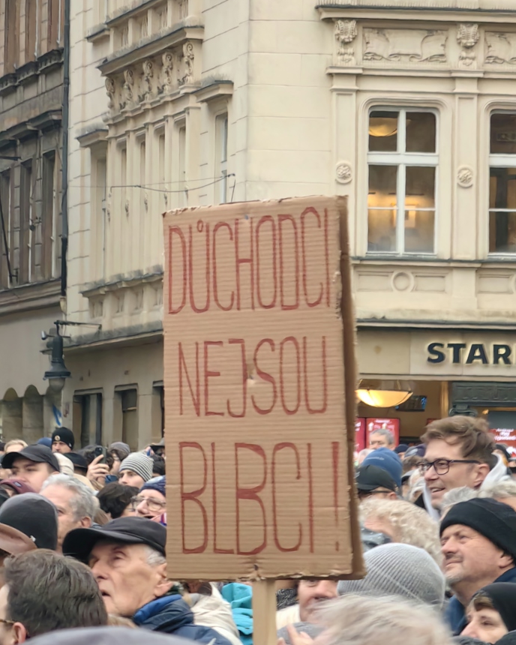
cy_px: 317
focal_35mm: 282
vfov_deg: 6.9
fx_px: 5383
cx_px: 258
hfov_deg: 5.5
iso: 400
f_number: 3.5
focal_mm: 16.85
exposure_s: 1/33.3
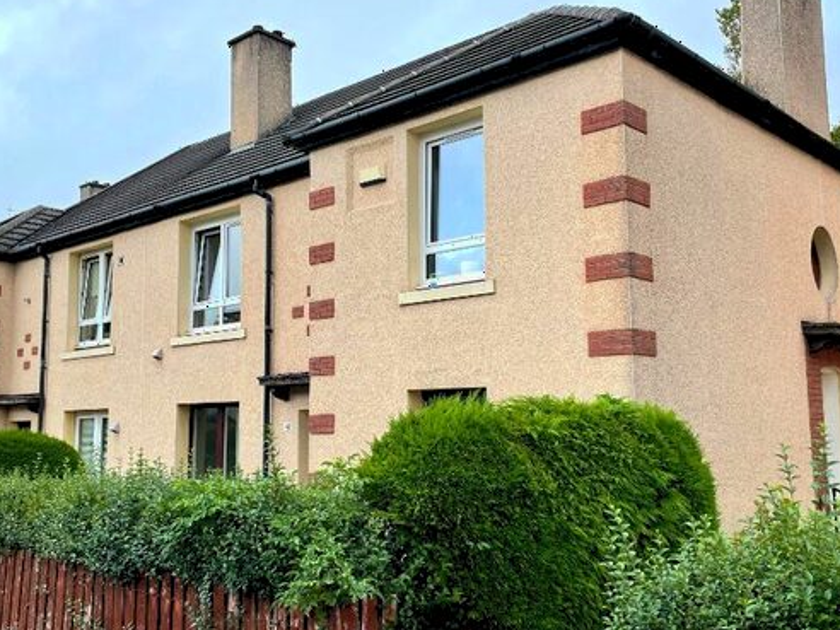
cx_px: 369
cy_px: 315
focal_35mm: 37
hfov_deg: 50.0
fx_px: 898
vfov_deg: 38.7
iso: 32
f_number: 1.6
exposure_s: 1/1135
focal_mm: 4.2
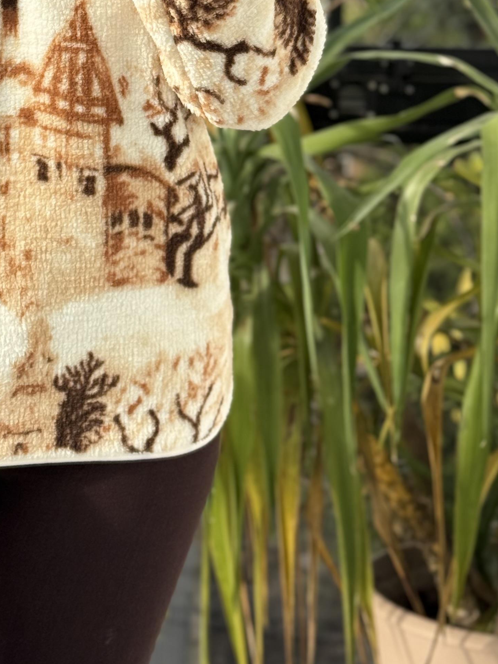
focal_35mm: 100
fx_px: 1918
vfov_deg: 19.1
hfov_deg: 14.7
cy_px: 13
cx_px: 54
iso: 80
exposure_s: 1/769
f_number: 1.78
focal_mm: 6.76
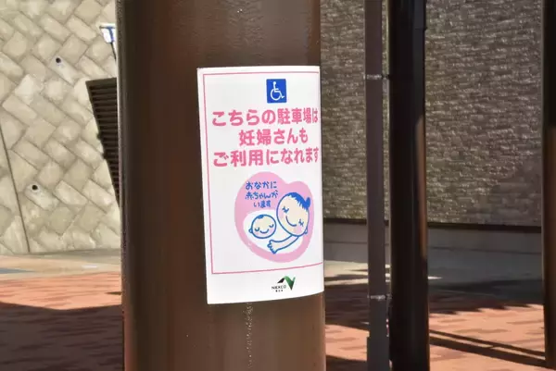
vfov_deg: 11.4
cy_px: 186
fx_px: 1855
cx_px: 278
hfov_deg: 17.0
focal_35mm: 120
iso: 320
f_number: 32
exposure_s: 1/80
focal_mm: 80
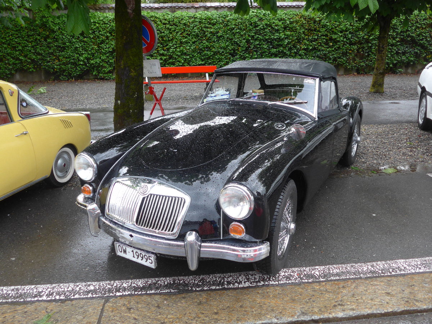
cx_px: 216
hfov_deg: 61.7
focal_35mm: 29
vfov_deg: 48.2
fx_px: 362
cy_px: 162
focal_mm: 6
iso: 160
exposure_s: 1/250
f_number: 2
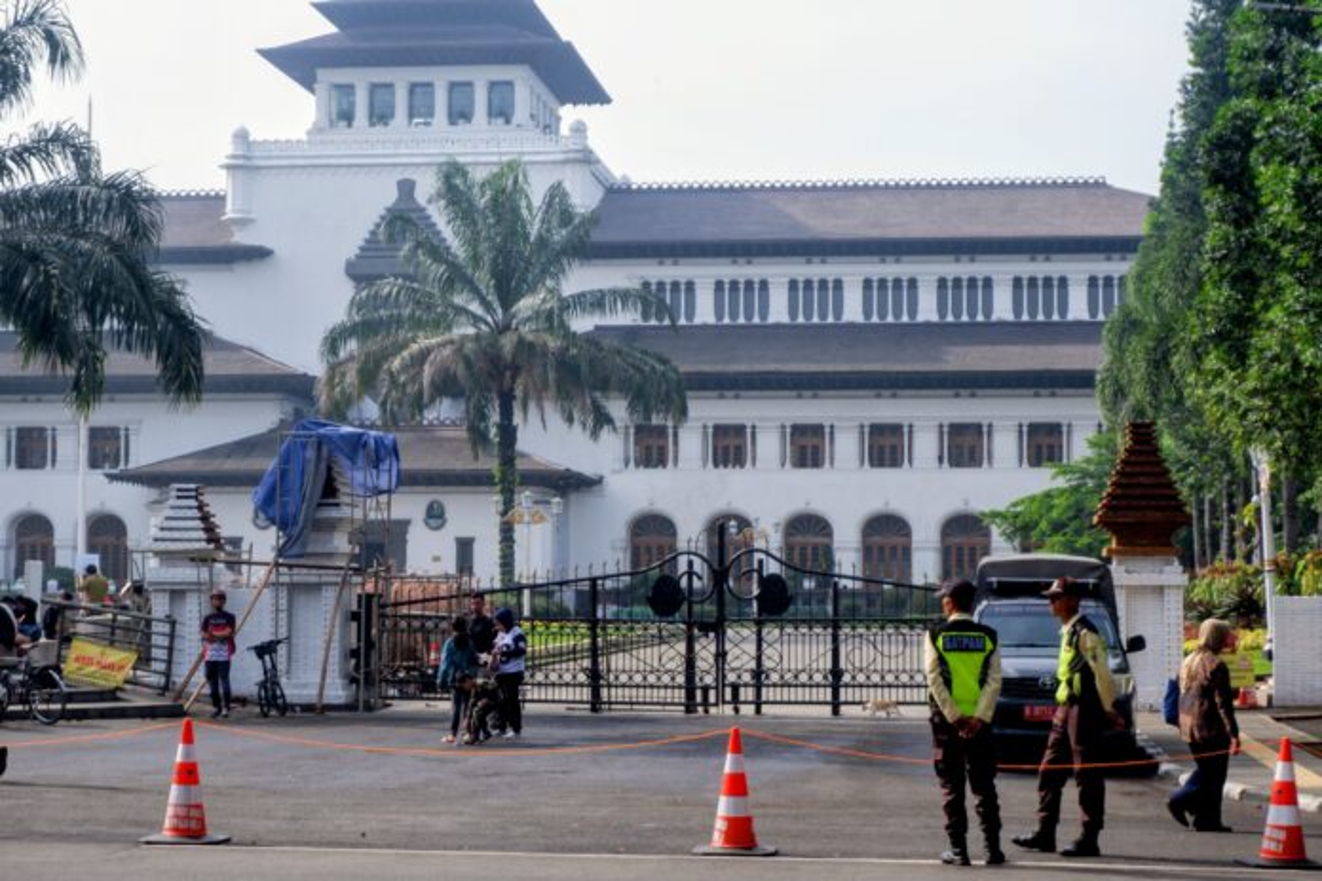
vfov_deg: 20.0
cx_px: 661
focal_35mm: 68
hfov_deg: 29.7
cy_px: 440
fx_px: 2497
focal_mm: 45
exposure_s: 1/900
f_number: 5.6
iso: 200
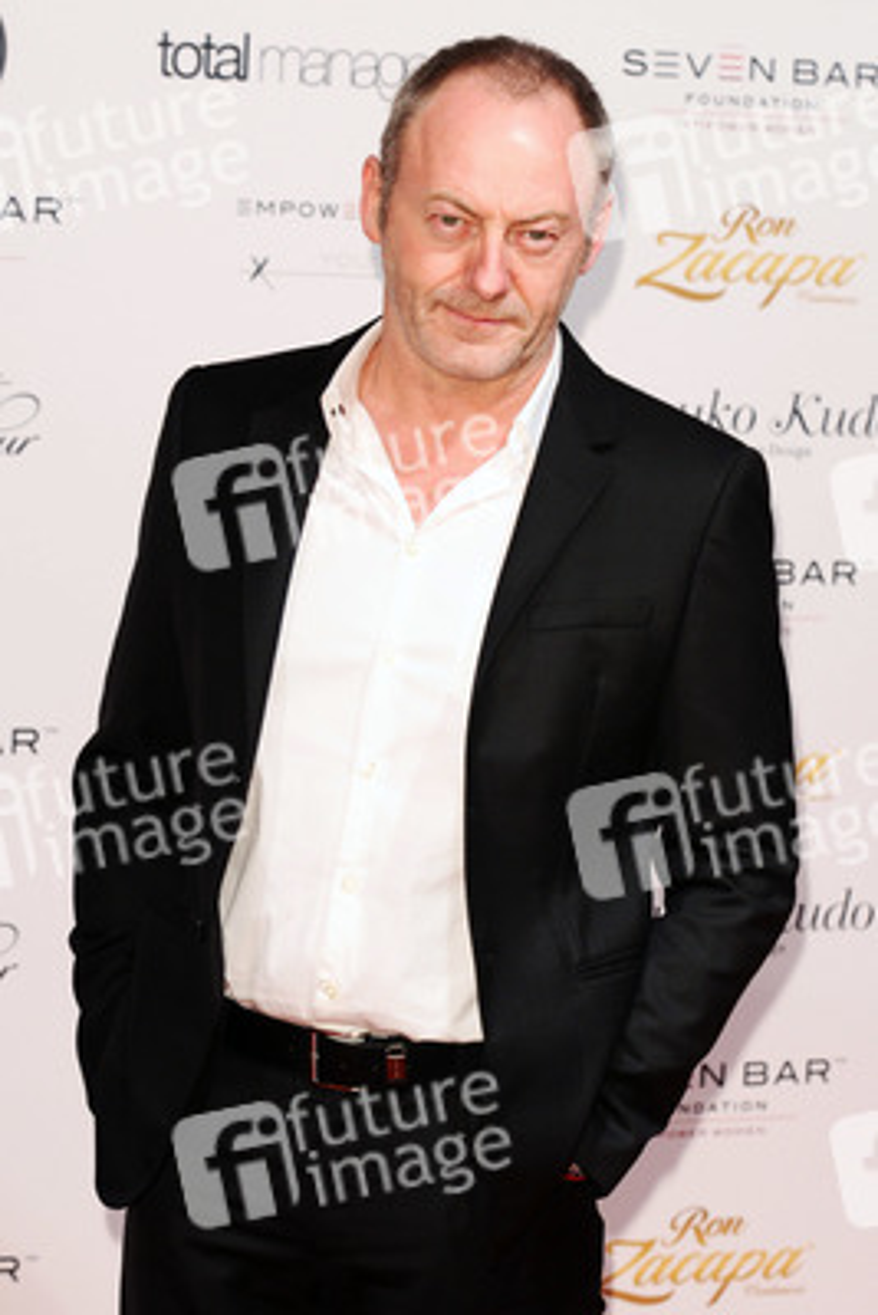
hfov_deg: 11.4
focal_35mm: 120
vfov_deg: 17.1
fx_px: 4386
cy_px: 658
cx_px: 439
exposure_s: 1/200
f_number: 4.5
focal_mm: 80
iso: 320
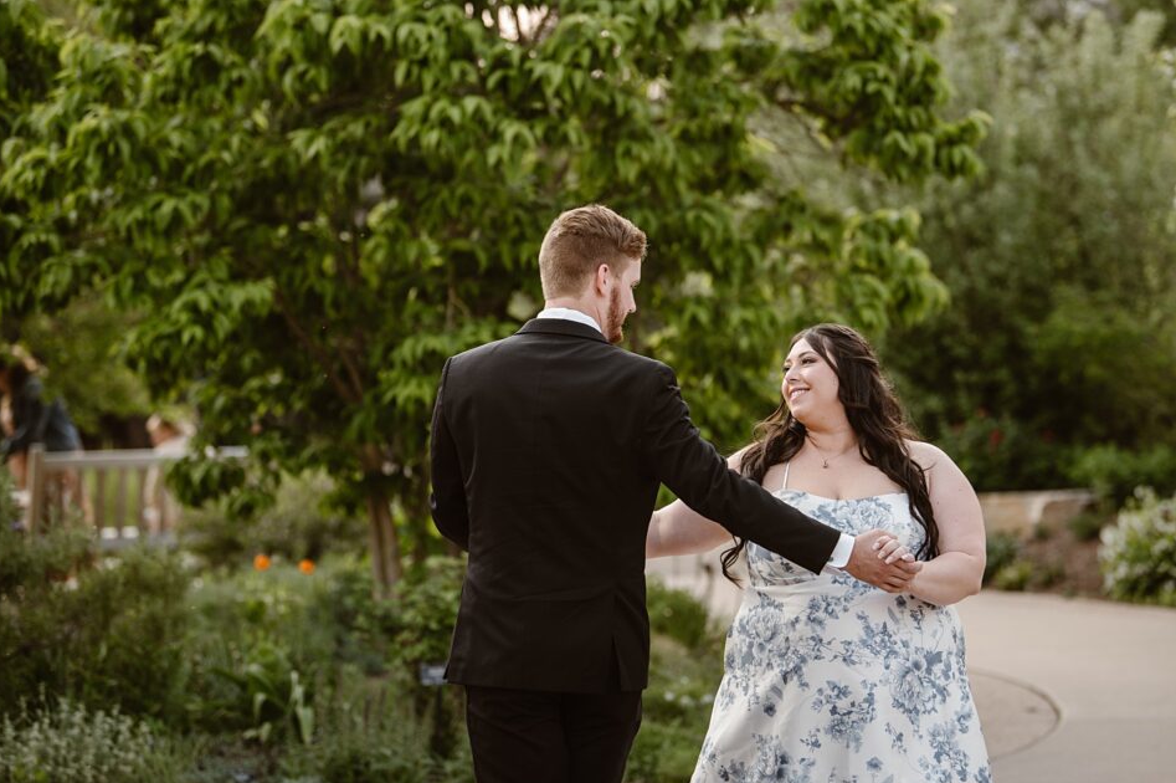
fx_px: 3885
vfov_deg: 11.5
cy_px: 363
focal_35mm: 119
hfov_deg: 17.2
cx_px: 621
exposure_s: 1/500
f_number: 2.8
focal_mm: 110
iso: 400
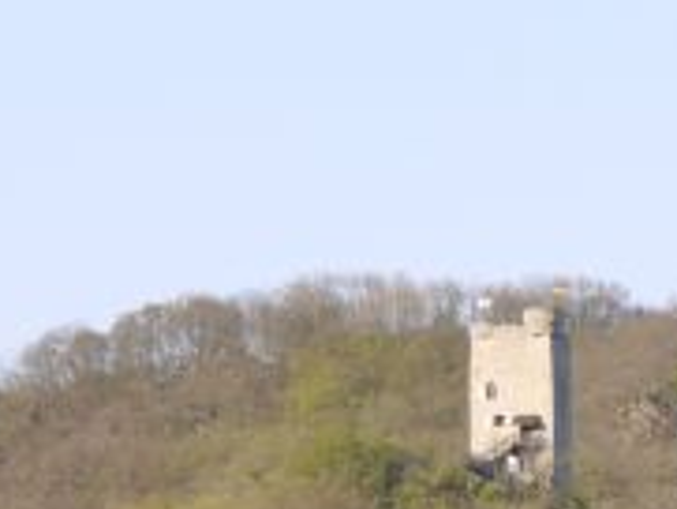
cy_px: 453
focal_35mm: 397
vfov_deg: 3.7
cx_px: 494
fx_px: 7769
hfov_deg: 5.0
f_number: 5.6
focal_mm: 45
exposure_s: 1/200
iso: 125
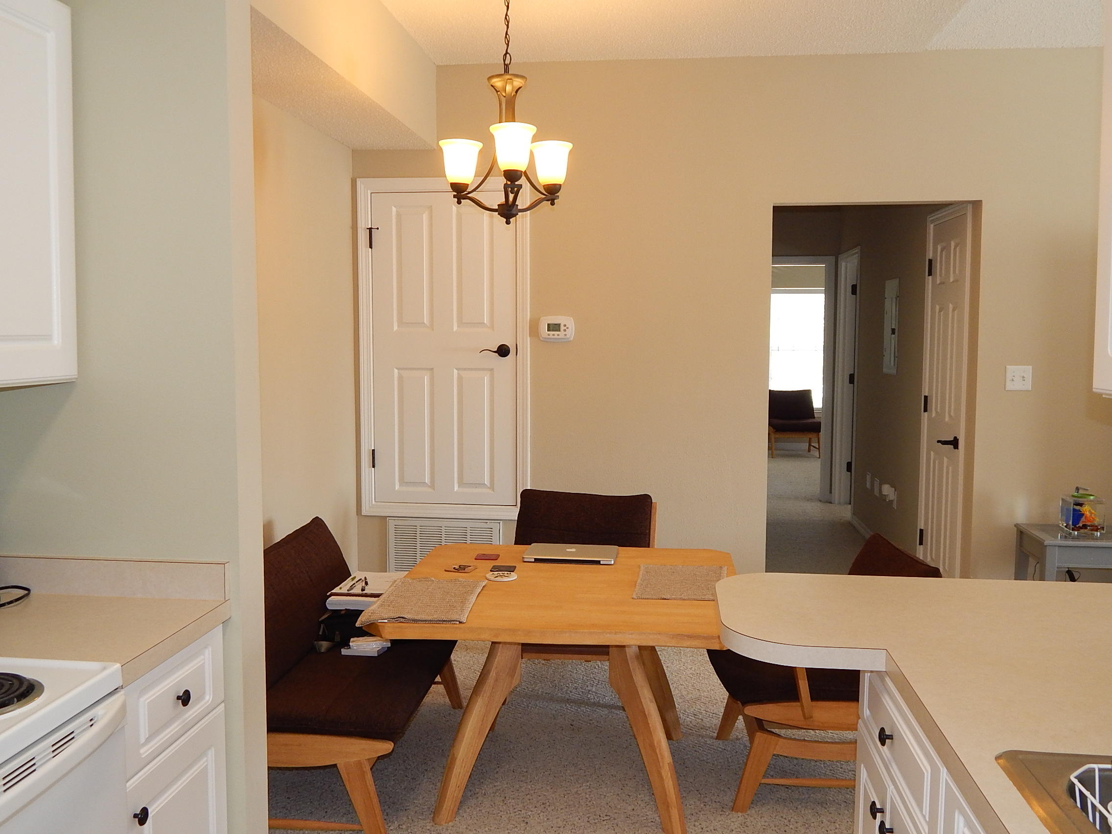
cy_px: 417
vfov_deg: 45.4
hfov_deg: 58.4
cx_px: 556
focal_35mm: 31
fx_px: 996
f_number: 3.2
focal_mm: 5.6
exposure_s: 1/30
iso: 200
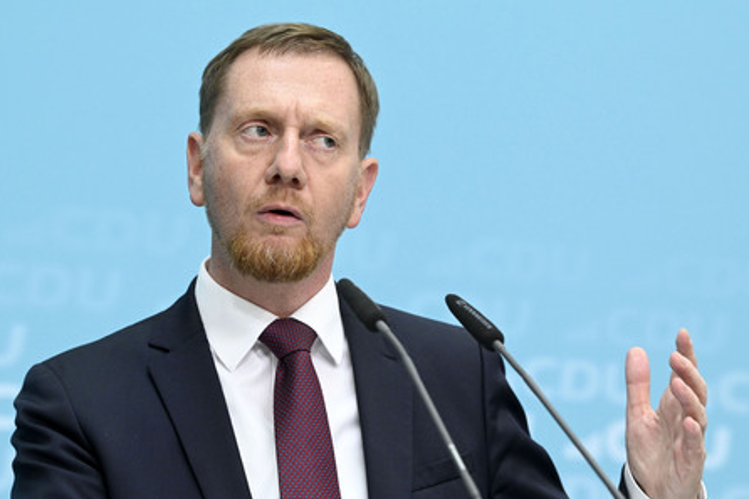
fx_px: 3785
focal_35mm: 182
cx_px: 374
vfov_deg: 7.5
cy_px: 250
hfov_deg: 11.3
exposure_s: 1/500
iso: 4000
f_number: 5.6
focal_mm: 180
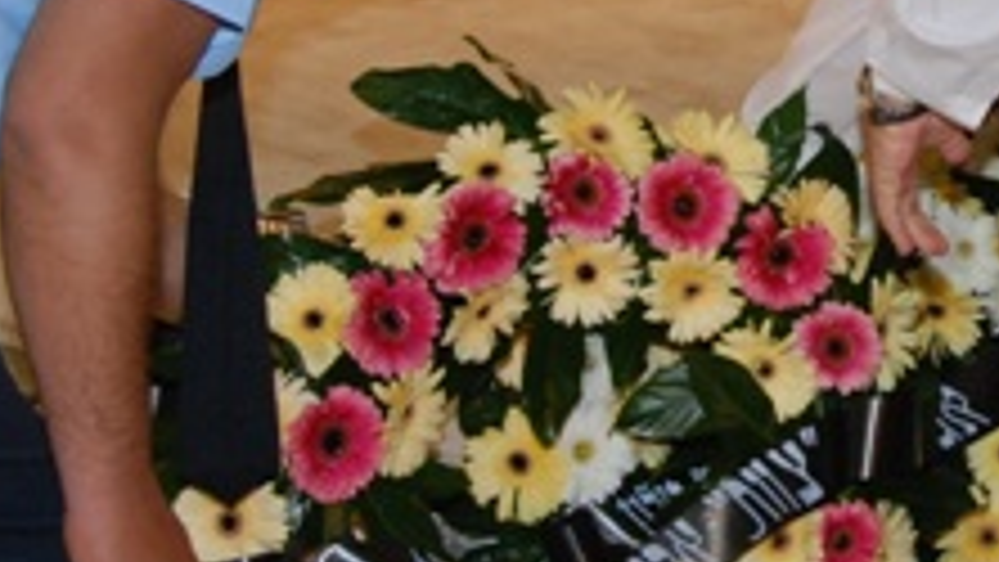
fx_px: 3683
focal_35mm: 139
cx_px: 1037
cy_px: 65
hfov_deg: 15.1
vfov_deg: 8.7
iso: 800
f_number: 4.5
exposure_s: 1/60
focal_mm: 26
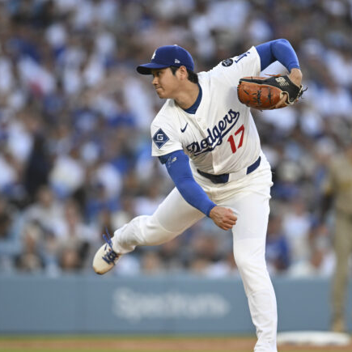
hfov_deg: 3.0
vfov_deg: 3.0
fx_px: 6742
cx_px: 197
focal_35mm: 586
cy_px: 196
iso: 2000
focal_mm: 400
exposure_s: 1/4000
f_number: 2.8
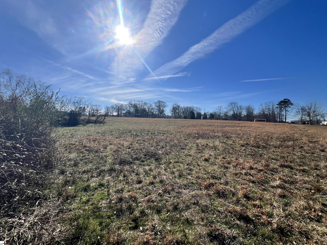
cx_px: 164
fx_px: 132
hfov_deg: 102.1
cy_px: 114
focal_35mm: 14
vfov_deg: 85.5
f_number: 1.8
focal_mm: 1.57
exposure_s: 1/3425
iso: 32
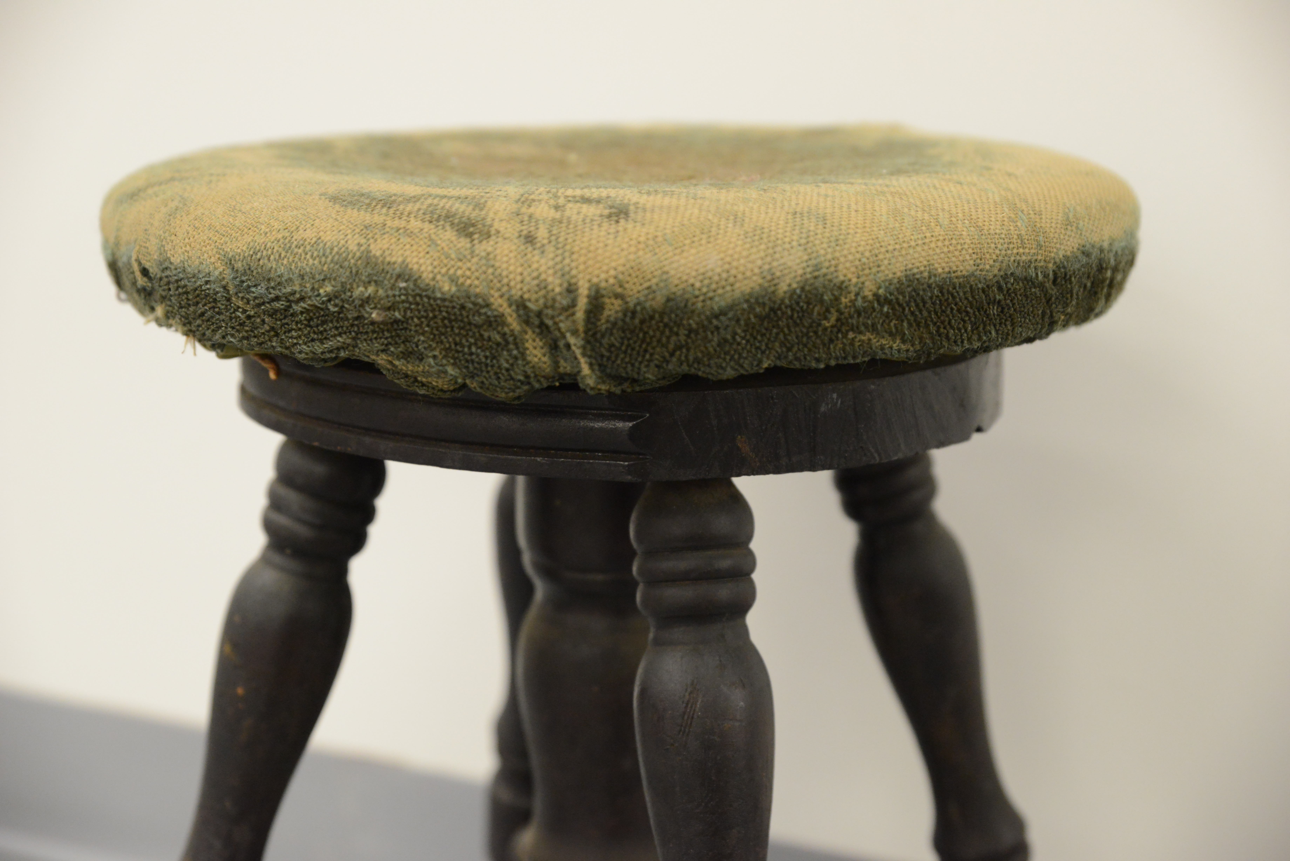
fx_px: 2509
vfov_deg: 19.5
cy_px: 430
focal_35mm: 70
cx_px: 645
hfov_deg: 28.8
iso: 4000
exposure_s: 1/125
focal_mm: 70
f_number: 5
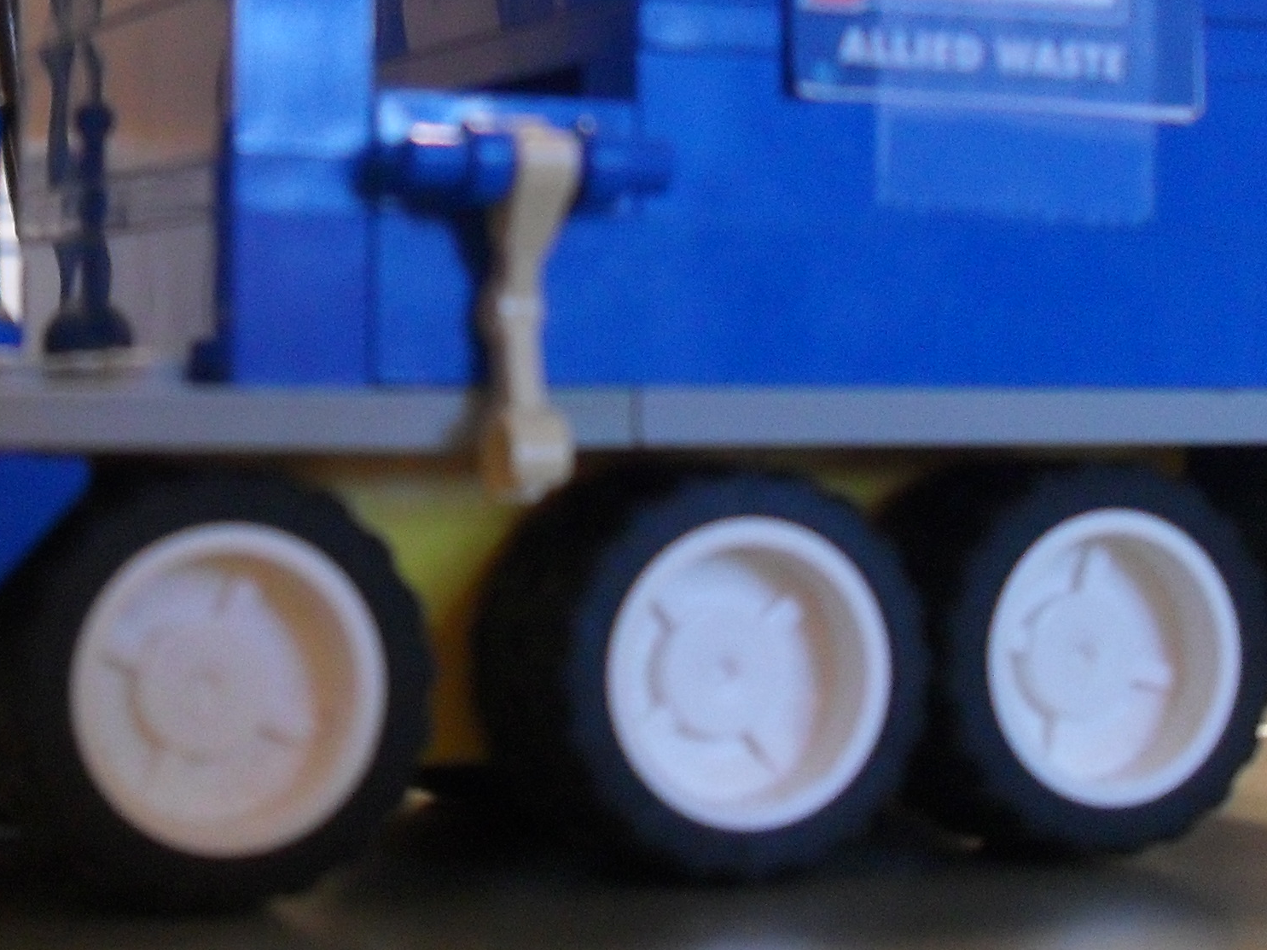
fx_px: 3147
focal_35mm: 86
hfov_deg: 22.6
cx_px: 393
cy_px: 243
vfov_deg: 17.1
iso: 200
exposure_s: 1/15
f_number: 2.8
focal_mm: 6.2
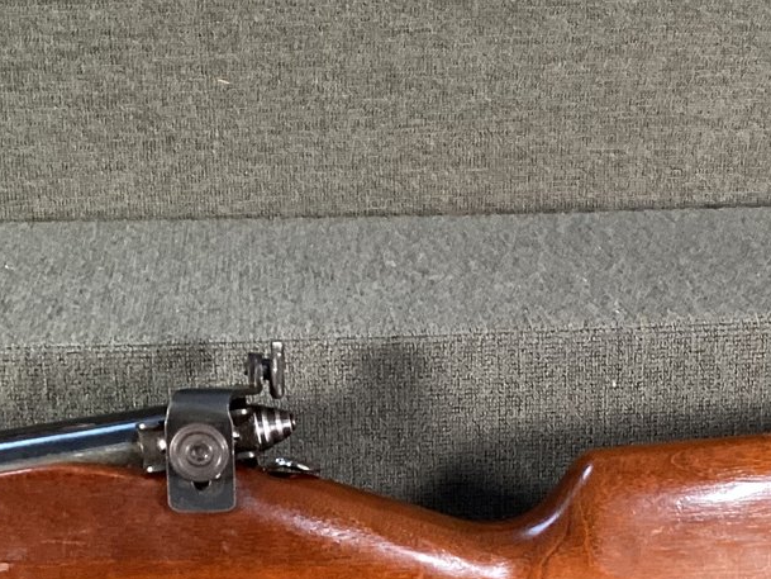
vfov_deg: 18.5
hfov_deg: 25.2
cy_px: 606
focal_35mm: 77
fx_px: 1715
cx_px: 518
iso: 160
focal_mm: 3.3
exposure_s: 1/50
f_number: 2.4
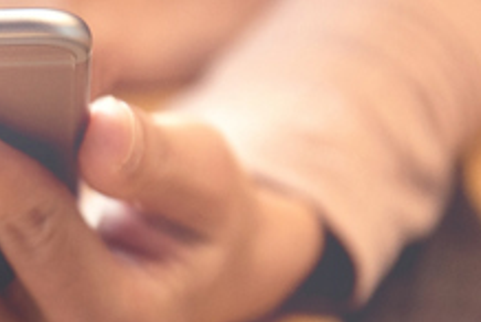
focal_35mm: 199
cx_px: -154
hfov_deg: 10.1
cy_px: 140
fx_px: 2662
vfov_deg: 6.9
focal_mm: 60
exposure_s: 1/100
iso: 1000
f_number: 3.5
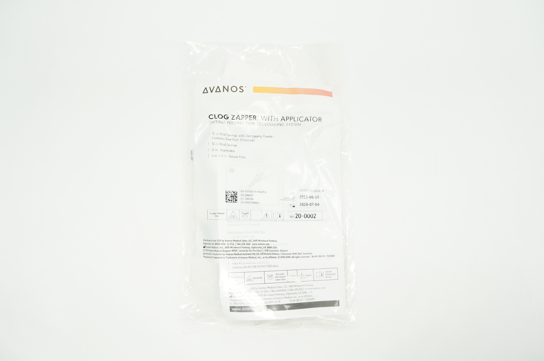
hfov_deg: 67.4
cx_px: 272
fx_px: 408
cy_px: 180
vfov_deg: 47.8
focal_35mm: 27
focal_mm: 18
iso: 400
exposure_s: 1/50
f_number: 6.3
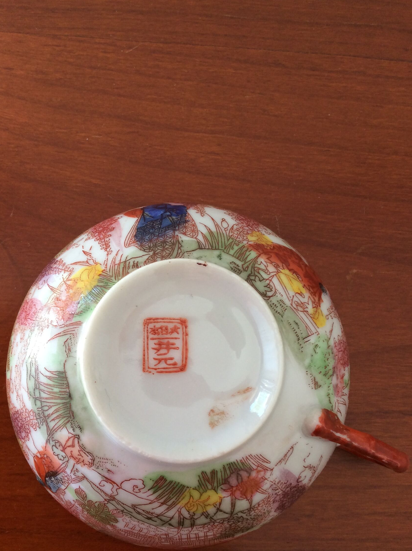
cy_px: 304
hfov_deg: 38.5
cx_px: 182
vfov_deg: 50.1
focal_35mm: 37
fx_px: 589
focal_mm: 3.3
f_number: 2.4
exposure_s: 1/33
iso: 40
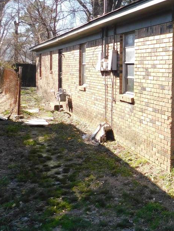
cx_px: 190
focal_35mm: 48
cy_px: 92
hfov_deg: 27.7
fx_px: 322
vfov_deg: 39.5
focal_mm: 4
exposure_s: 1/500
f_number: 3
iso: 125
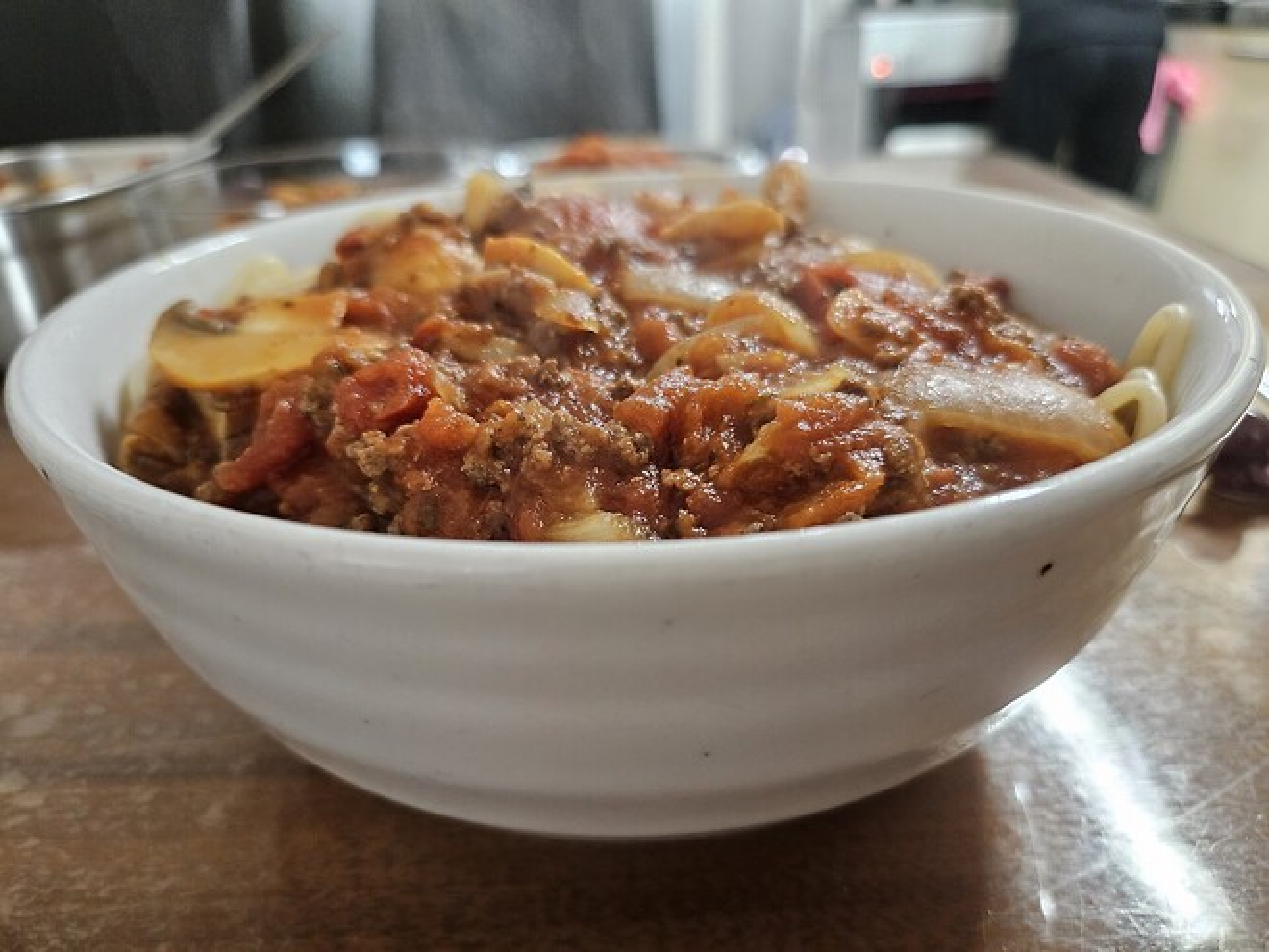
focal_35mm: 23
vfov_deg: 58.9
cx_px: 634
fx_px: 843
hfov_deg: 73.9
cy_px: 476
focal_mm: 5.4
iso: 640
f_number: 1.8
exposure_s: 1/60
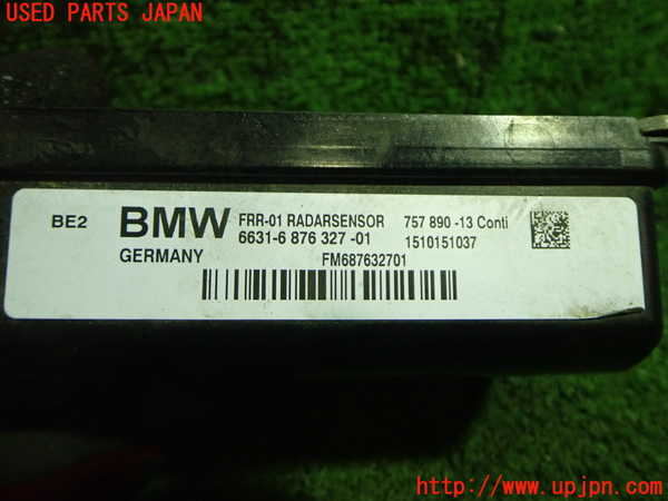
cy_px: 250
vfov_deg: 46.8
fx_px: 579
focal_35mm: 30
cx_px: 334
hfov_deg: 60.0
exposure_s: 1/125
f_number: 2.3
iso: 640
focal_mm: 5.5
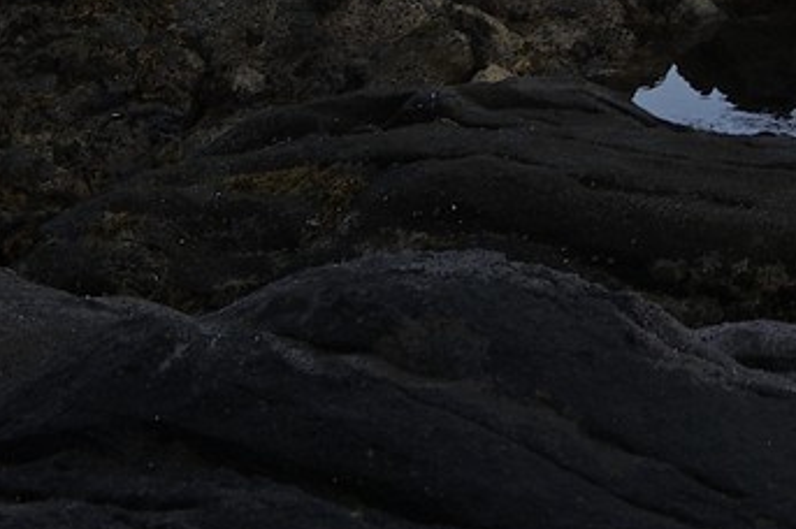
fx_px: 4528
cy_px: -652
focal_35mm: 205
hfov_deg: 9.4
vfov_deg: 6.4
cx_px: 1576
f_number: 6.3
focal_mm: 44
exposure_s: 1/100
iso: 200
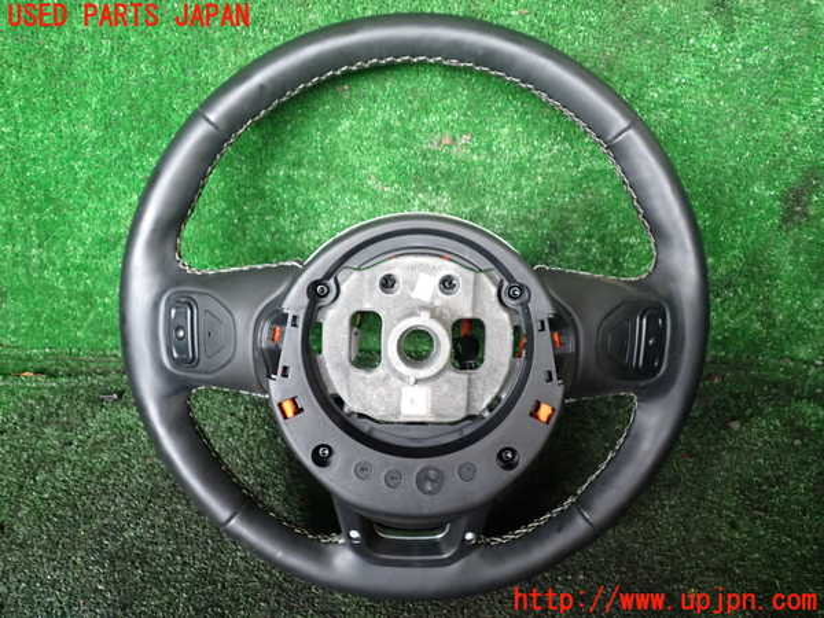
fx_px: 714
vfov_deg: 46.8
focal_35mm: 30
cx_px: 412
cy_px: 309
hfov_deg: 60.0
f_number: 2.3
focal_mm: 5.4
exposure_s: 1/30
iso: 250
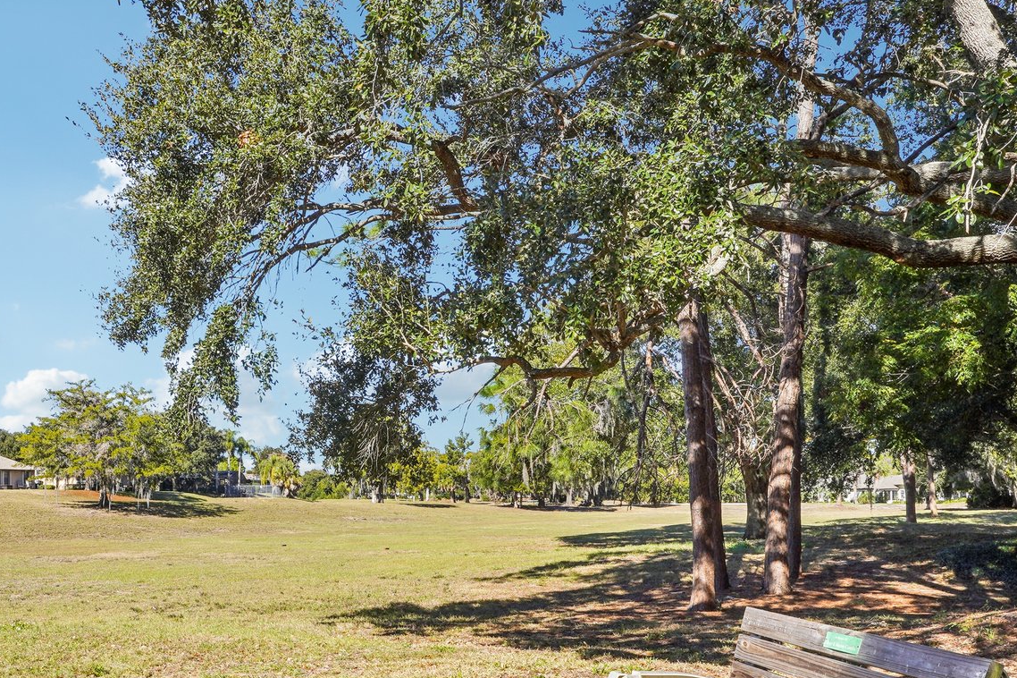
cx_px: 321
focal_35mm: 36
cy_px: 476
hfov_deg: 51.9
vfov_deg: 36.3
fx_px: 1017
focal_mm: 20
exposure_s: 1/40
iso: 100
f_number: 20
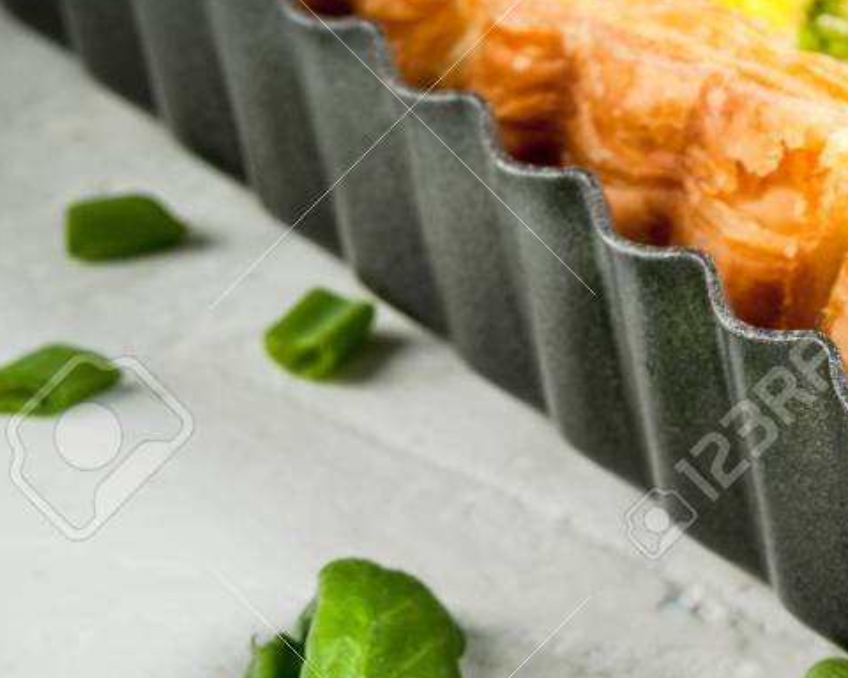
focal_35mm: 267
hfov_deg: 7.2
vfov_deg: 5.8
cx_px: 1058
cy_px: 378
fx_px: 6701
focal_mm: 70
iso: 100
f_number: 11
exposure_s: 1/50
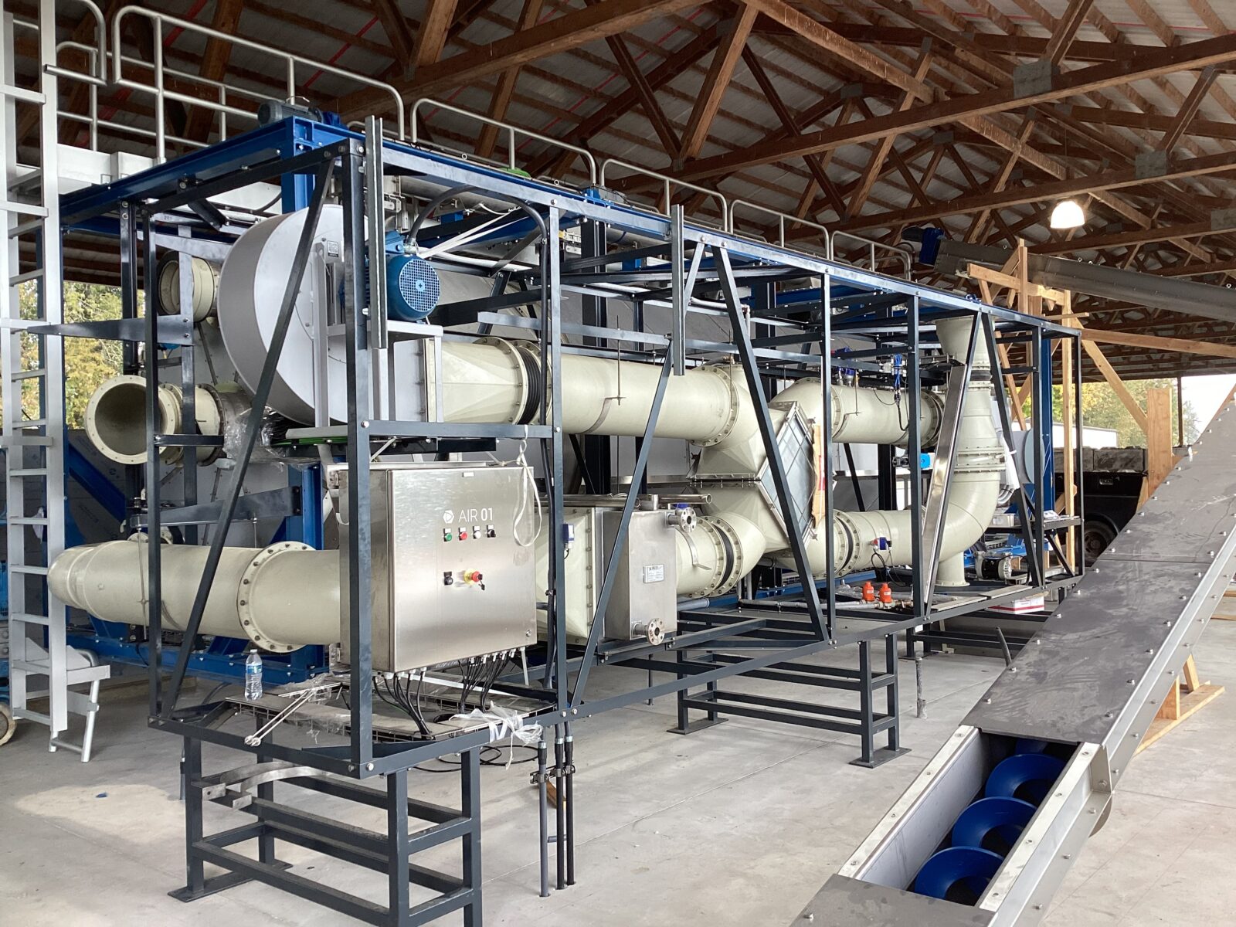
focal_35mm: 31
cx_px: 618
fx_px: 1107
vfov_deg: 45.4
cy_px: 464
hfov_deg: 58.4
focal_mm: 3.3
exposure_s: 1/120
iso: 80
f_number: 2.4
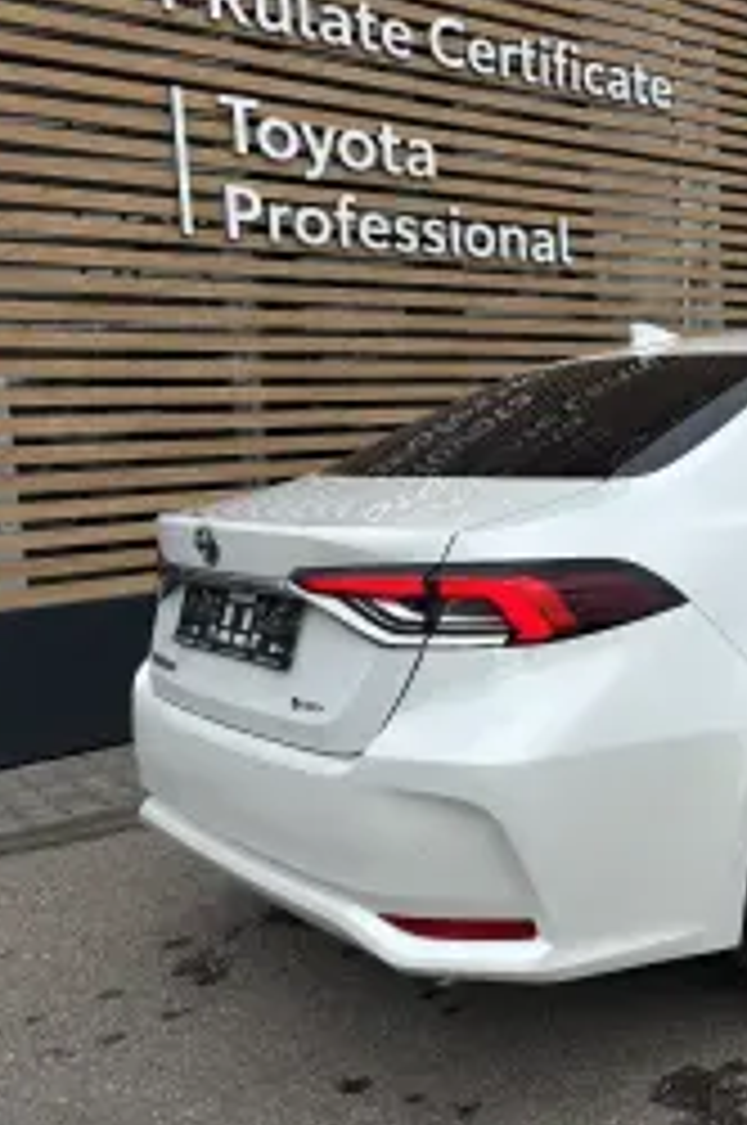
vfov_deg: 49.6
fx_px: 1217
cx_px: 738
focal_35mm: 39
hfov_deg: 31.7
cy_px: 531
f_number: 1.6
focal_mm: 5.96
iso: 50
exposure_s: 1/1499
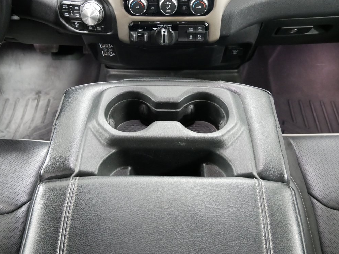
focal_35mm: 37
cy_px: 124
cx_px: 166
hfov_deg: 50.1
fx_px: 362
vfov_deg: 38.7
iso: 3200
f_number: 3.9
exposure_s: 1/13
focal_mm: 18
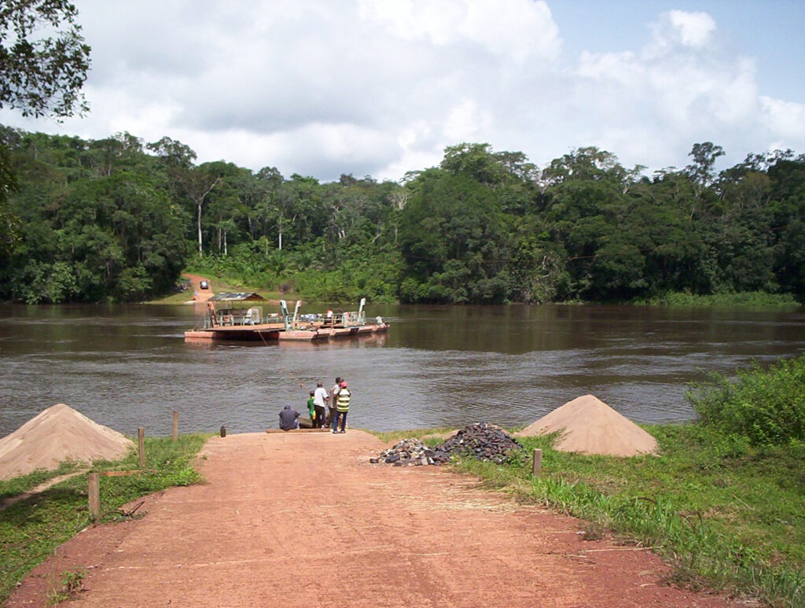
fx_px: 886
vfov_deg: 37.9
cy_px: 304
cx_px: 402
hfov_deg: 48.9
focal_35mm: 38
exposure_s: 1/773
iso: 100
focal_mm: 4.99
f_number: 4.5
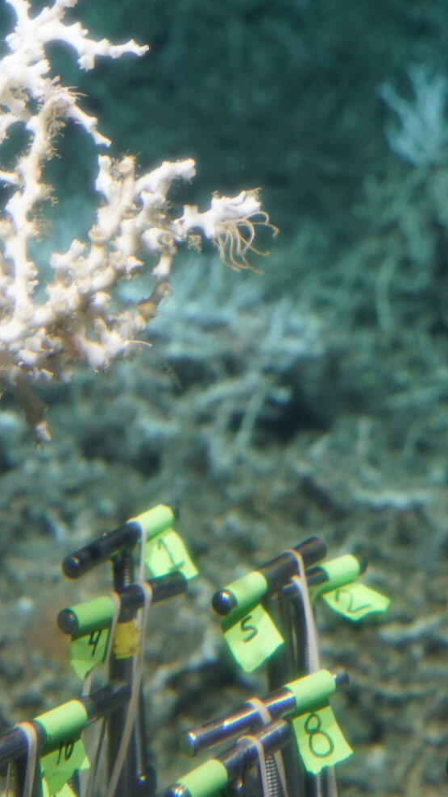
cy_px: 227
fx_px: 2409
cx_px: -19
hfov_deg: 10.5
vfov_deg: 18.7
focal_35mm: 114
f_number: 4
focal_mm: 42
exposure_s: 1/60
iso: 1000
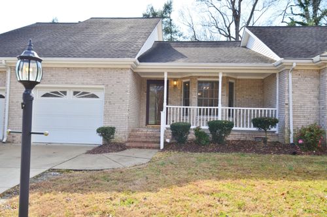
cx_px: 164
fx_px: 245
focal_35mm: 27
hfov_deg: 67.4
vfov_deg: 47.8
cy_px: 108
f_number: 6.3
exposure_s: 1/80
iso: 100
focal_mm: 18
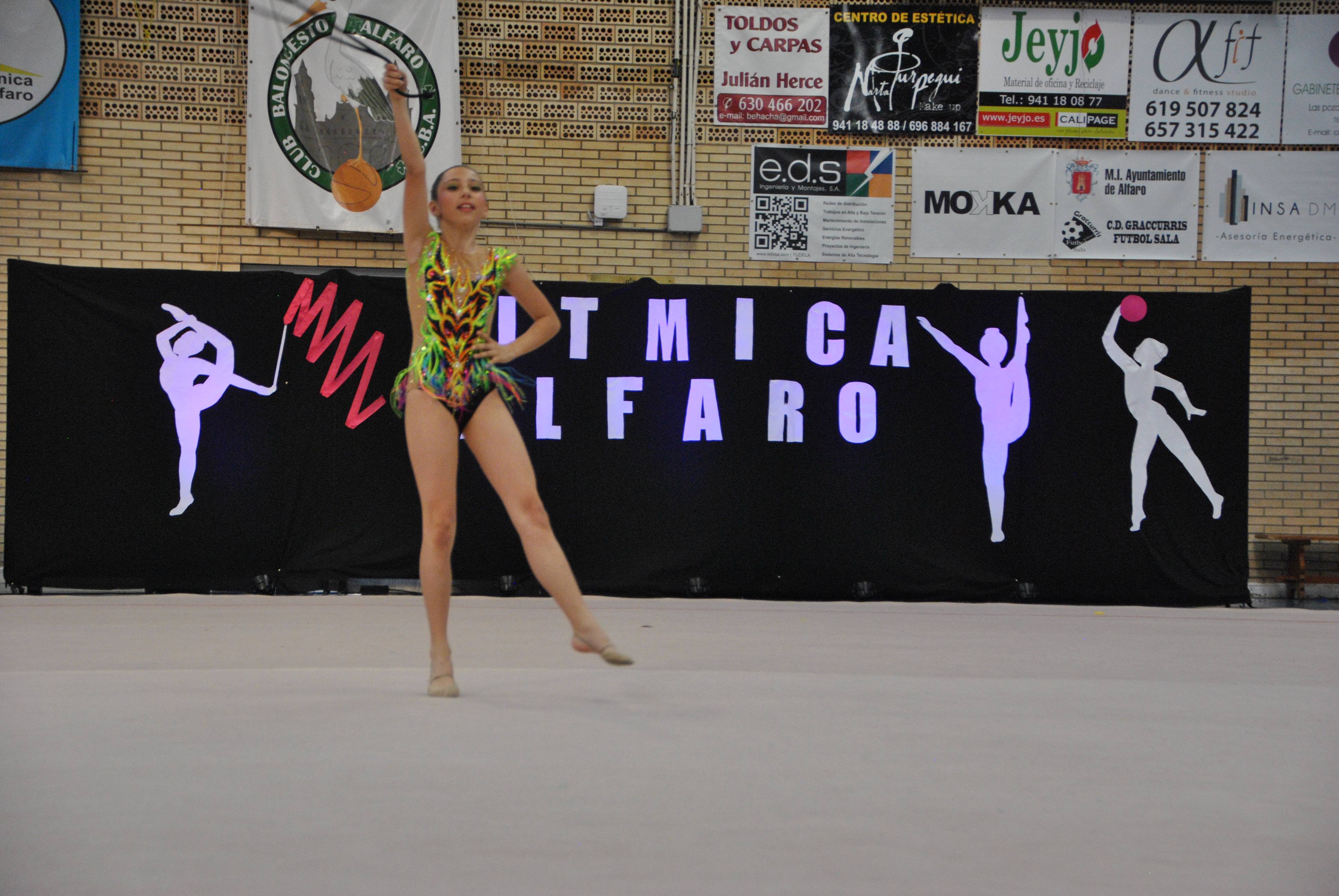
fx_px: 3463
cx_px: 670
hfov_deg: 21.9
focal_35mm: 93
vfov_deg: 14.7
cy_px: 448
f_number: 5
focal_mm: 62
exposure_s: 1/250
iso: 800
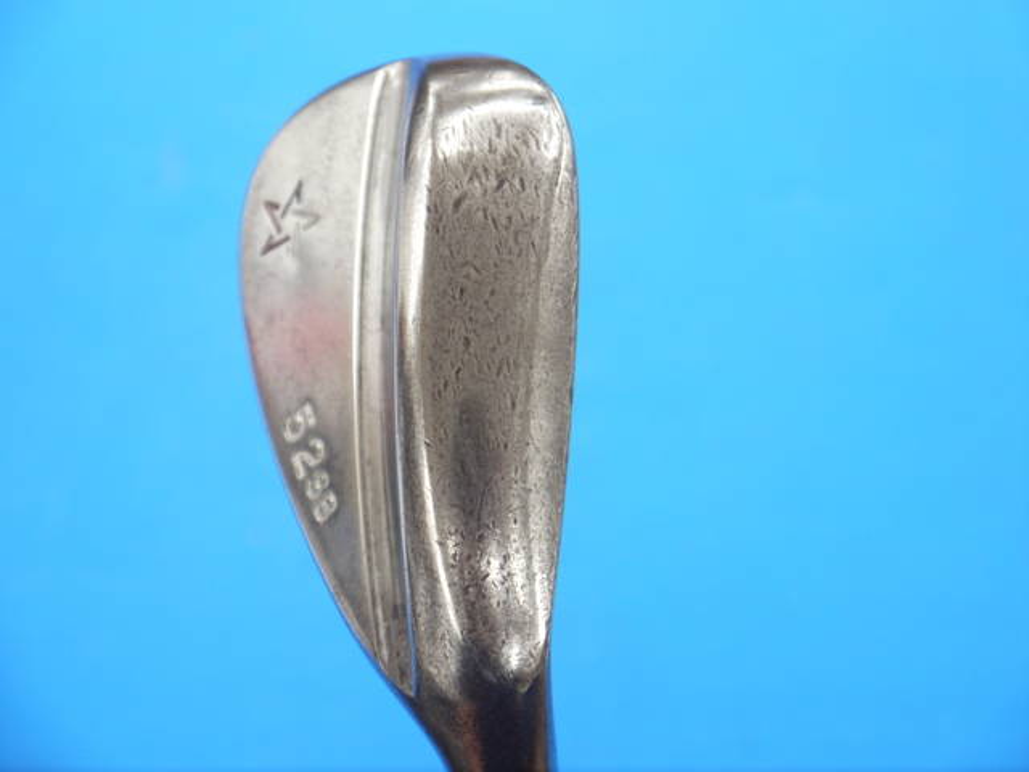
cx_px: 514
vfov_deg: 18.9
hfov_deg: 25.0
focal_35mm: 78
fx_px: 2319
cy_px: 386
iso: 640
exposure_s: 1/80
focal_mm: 39
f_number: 5.5
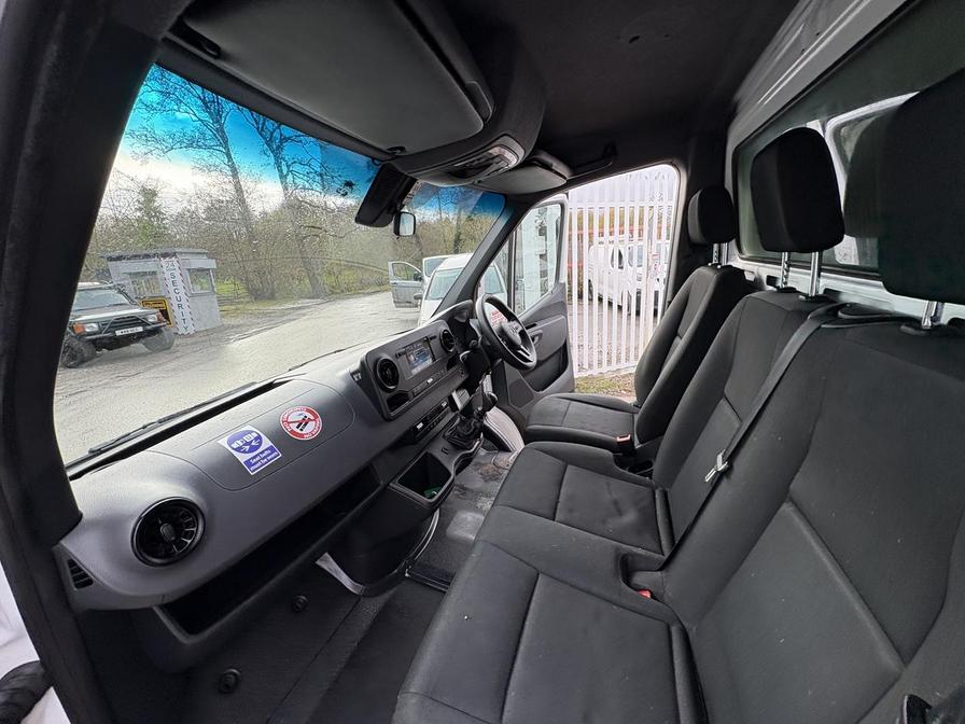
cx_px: 482
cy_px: 362
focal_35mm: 14
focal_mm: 2.22
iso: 40
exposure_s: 1/163
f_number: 2.2
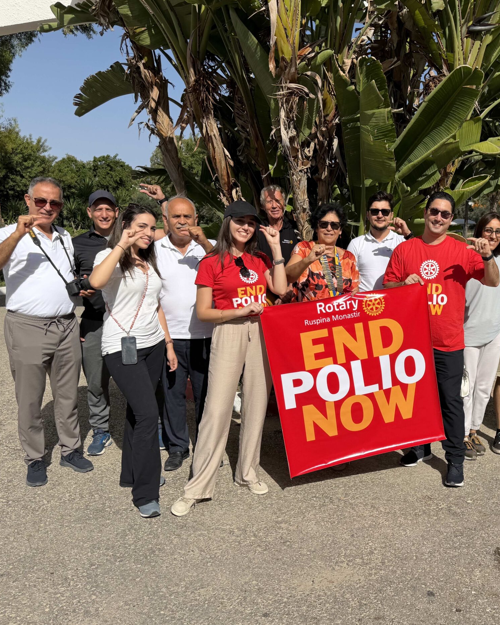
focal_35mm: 32
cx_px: 375
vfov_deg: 55.7
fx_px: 592
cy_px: 314
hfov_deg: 44.3
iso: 80
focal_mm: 6.76
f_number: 1.78
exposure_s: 1/6173
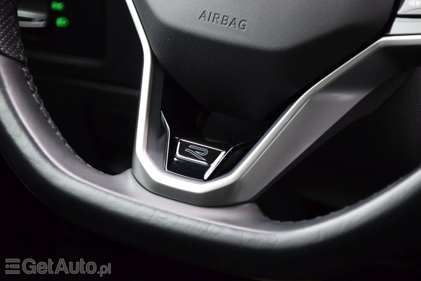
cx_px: 210
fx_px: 2631
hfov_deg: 9.1
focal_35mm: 225
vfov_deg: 6.1
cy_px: 140
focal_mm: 150
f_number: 6
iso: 1600
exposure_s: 1/125
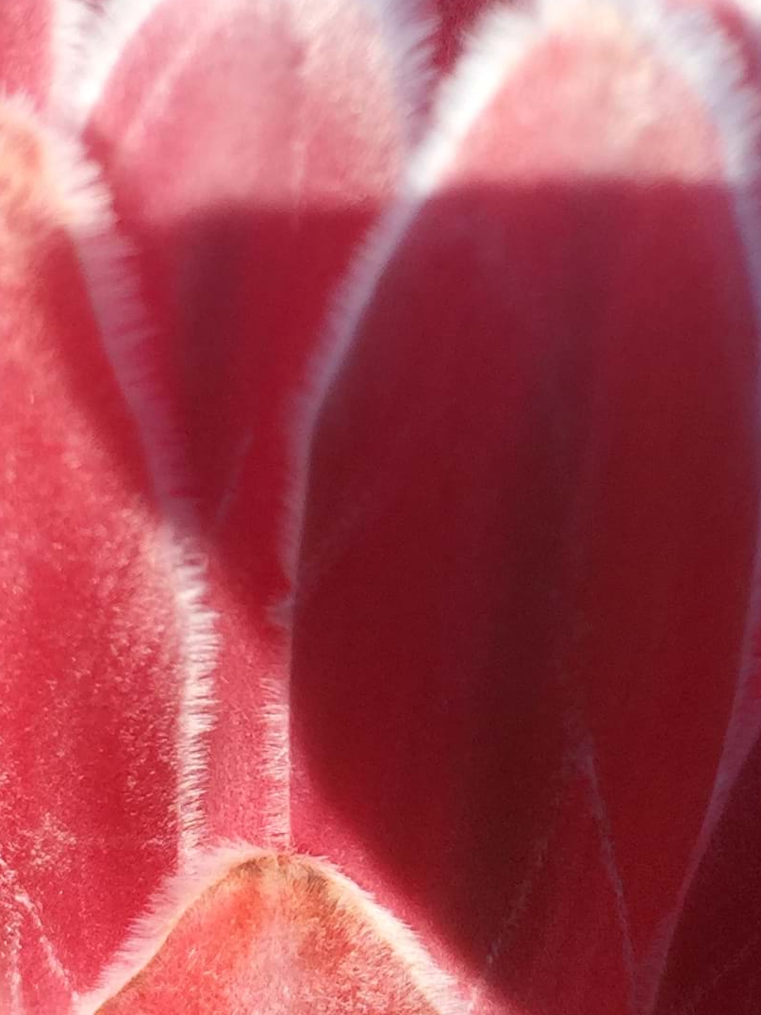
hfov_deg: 16.8
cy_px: 411
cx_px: 464
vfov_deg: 22.2
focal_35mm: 88
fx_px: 2579
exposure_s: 1/1412
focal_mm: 4.15
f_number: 2.2
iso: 32
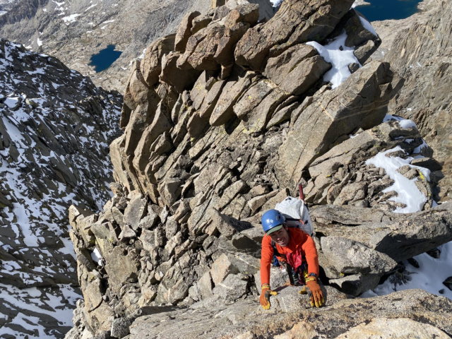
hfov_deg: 67.3
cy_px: 170
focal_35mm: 26
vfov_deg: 53.1
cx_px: 226
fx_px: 339
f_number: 1.8
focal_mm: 4.25
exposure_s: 1/2967
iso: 32
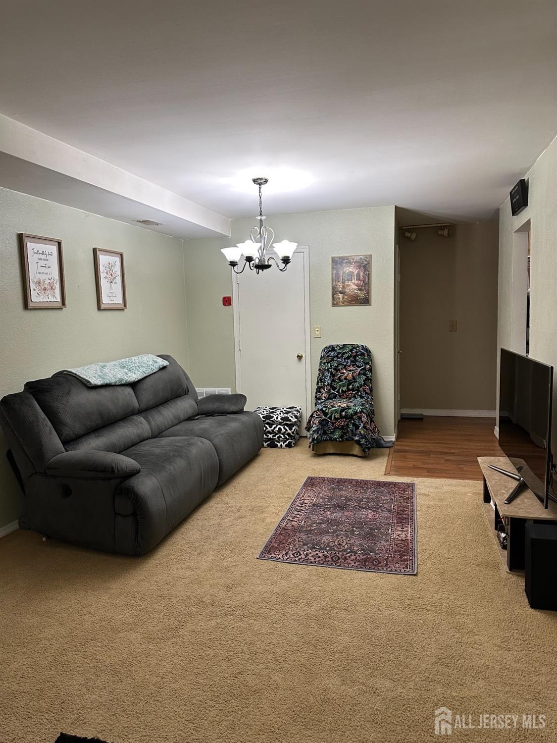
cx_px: 278
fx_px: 515
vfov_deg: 71.6
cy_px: 372
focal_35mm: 24
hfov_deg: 56.8
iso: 200
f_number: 1.78
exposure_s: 1/120
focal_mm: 6.86
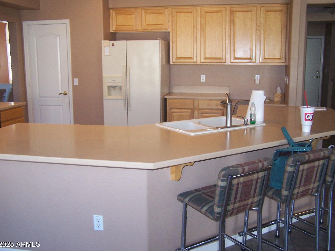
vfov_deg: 36.8
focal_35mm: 39
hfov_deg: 47.9
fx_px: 377
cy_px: 127
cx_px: 169
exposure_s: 1/60
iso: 140
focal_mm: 6.3
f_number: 2.8
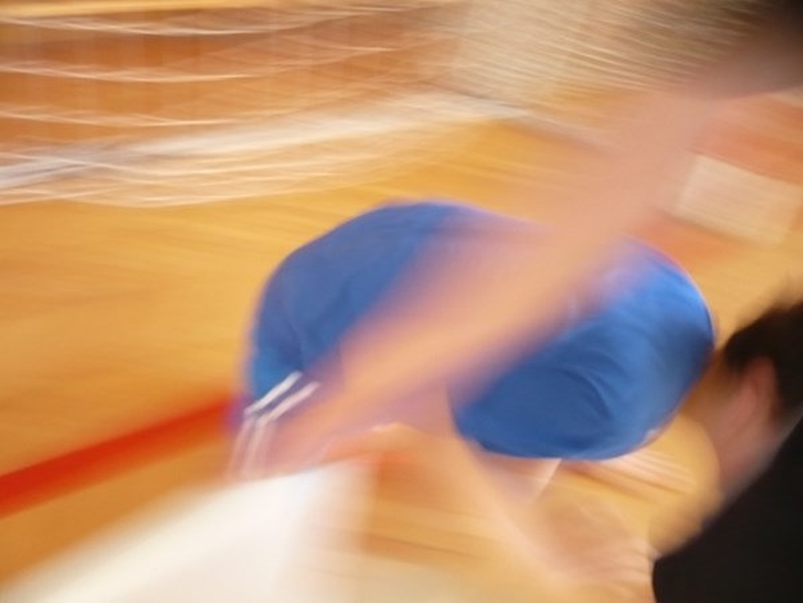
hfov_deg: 52.6
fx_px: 812
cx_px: 402
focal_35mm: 35
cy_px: 302
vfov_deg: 40.7
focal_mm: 5.8
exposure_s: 1/8
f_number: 2.8
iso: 200
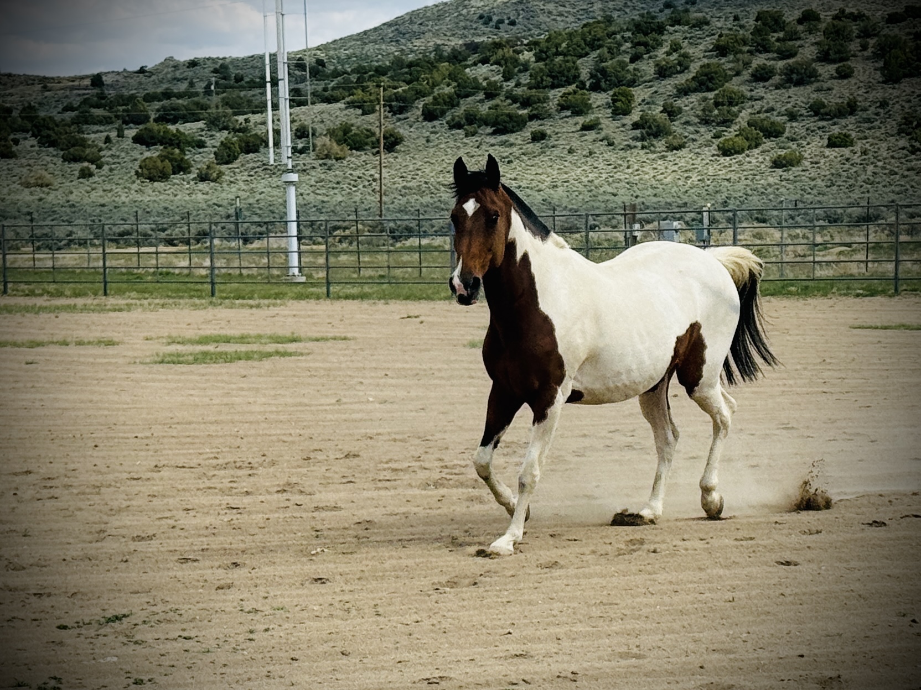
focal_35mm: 48
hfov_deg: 39.7
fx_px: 1277
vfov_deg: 30.3
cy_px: 345
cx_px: 460
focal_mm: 6.76
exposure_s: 1/4878
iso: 64
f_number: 1.78
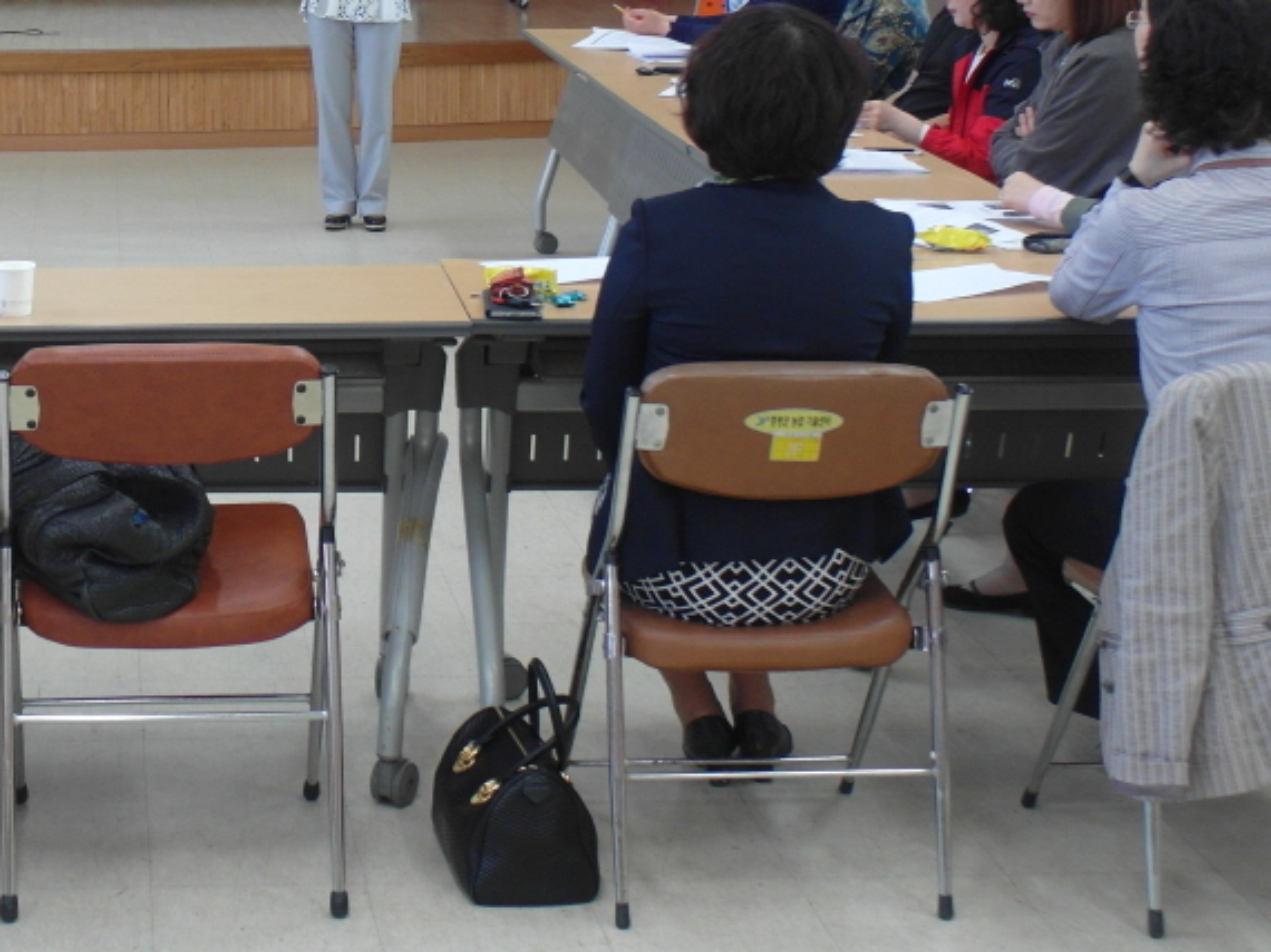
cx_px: 158
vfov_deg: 19.6
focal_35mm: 74
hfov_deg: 25.6
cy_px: 144
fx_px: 2716
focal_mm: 8.9
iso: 160
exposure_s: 1/45
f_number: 3
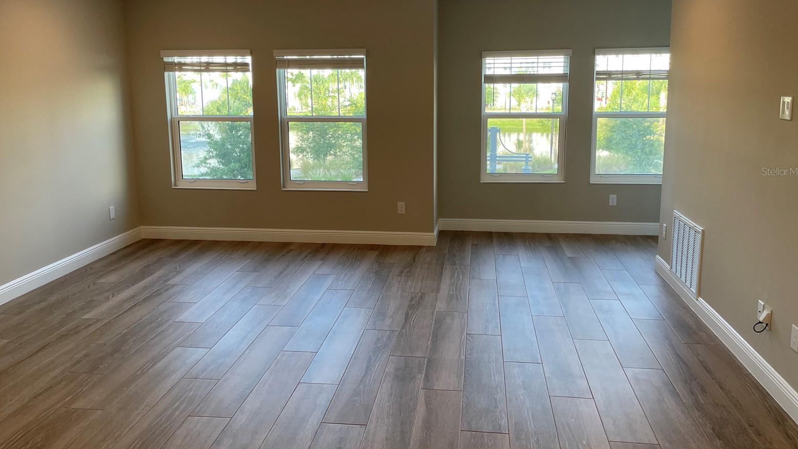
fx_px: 614
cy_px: 171
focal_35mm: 29
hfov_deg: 66.1
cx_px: 401
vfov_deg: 39.9
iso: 80
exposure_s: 1/120
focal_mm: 4.2
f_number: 1.6
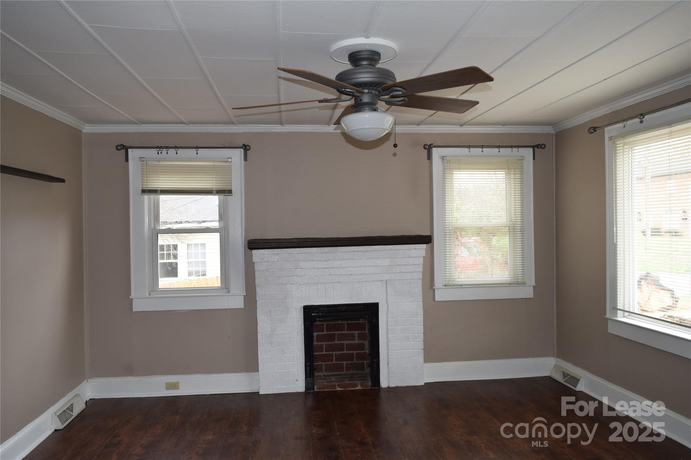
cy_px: 230
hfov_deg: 67.4
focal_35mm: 27
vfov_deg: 47.9
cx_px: 346
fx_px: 518
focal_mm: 18
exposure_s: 1/125
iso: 640
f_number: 5.6
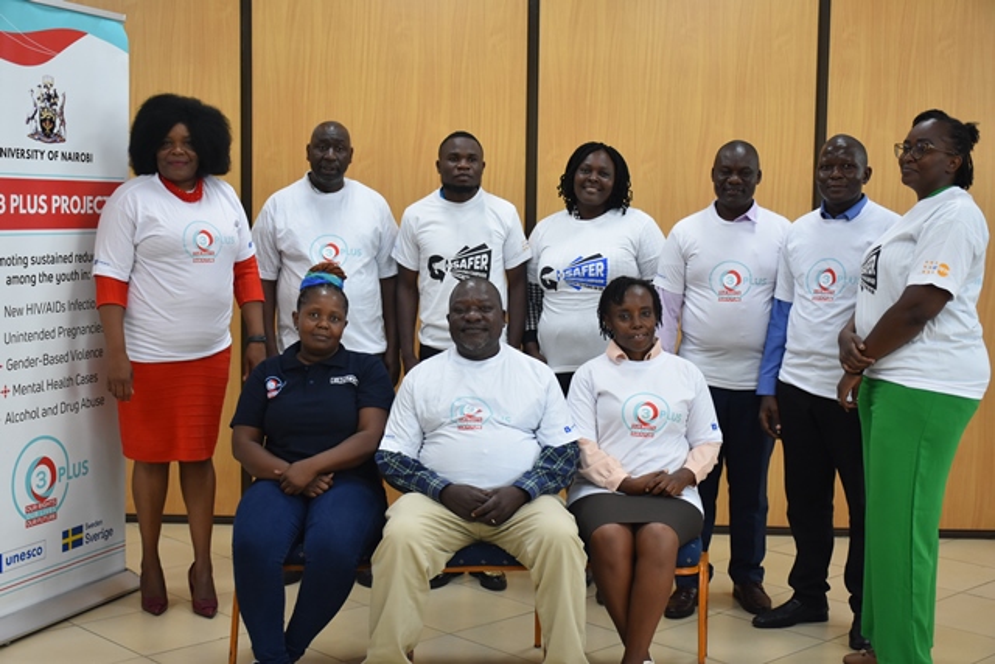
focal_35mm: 51
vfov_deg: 26.5
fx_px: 1410
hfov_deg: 38.9
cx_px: 498
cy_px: 332
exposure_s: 1/80
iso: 800
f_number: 4.5
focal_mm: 34
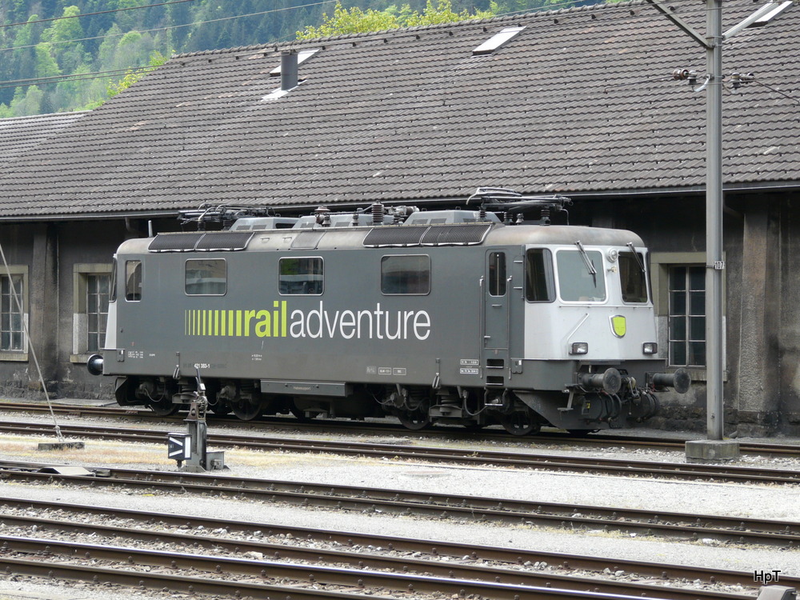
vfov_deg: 13.2
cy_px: 300
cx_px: 400
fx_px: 2588
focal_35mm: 112
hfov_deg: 17.6
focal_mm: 18.3
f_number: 4
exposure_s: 1/250
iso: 100
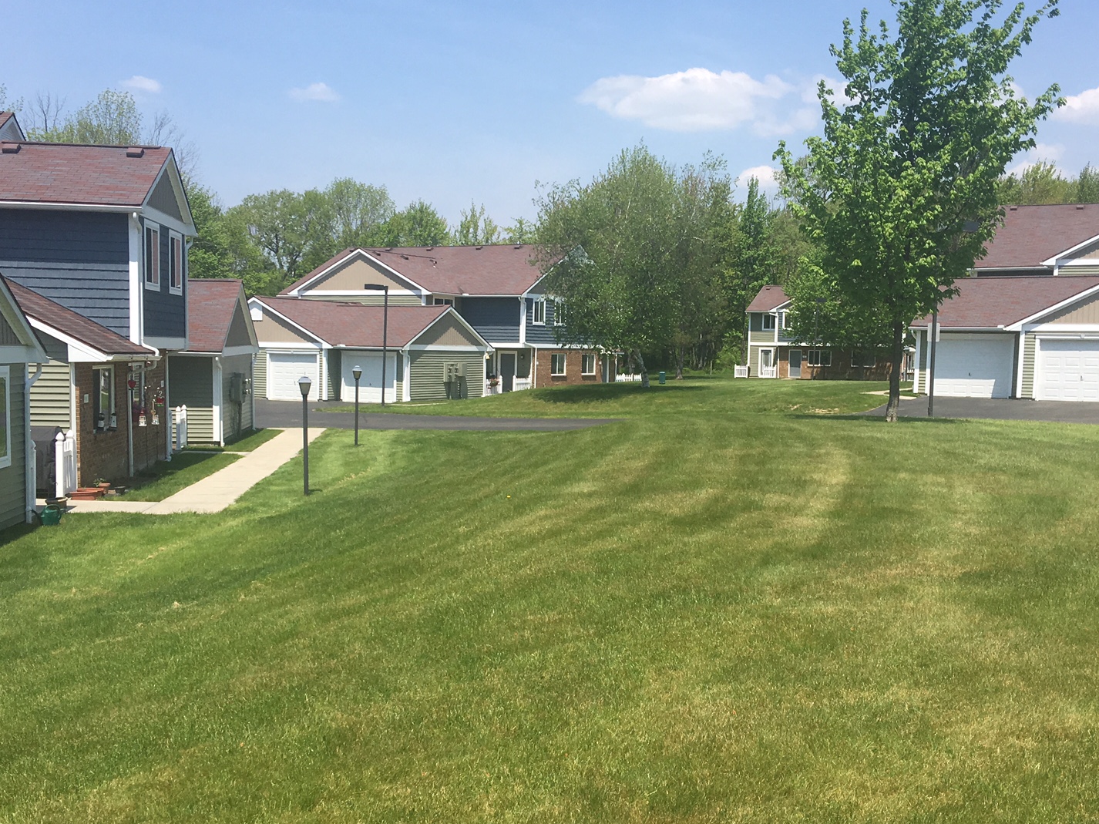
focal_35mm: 41
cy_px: 478
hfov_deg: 45.8
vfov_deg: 35.1
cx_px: 580
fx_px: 1301
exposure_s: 1/1570
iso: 25
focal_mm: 4.15
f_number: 2.2
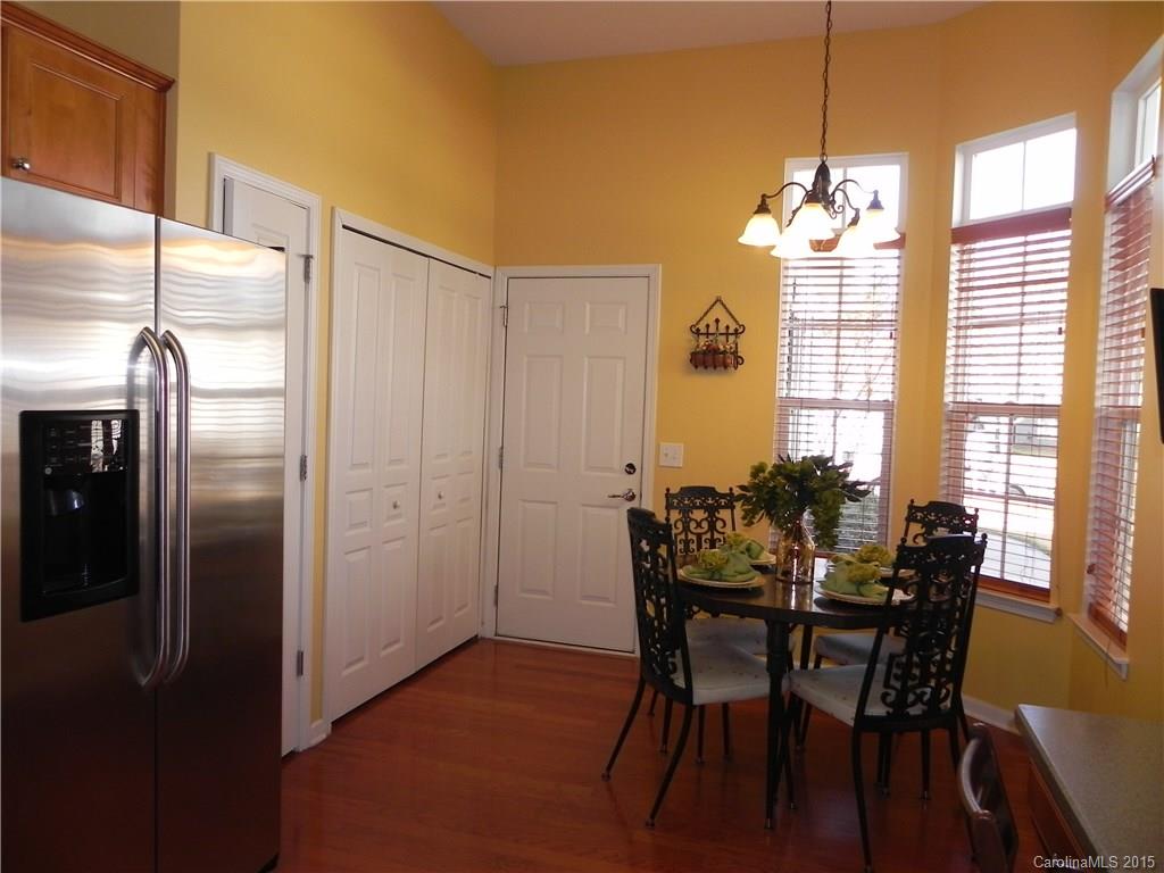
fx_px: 874
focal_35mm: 26
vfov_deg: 53.1
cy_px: 436
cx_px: 582
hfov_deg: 67.3
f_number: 3.2
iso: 160
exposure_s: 1/69.5
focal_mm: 4.6
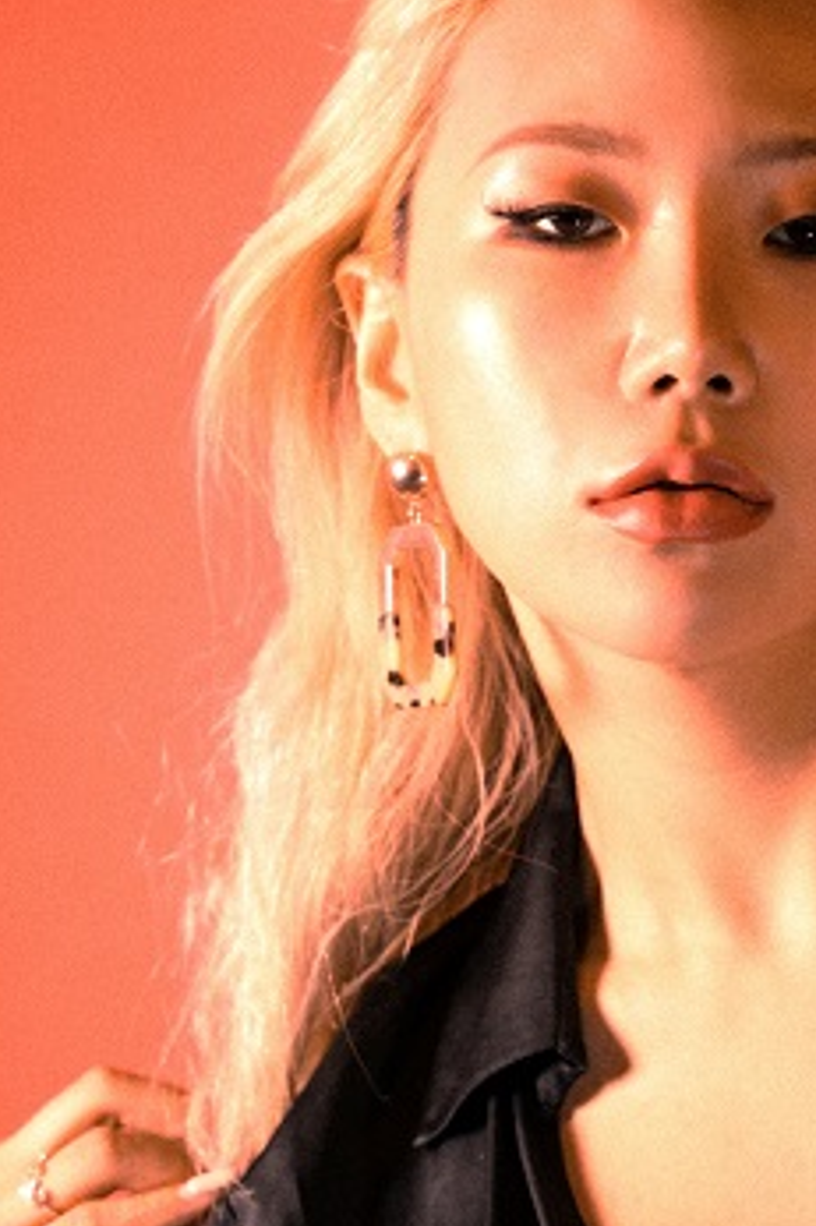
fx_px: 4594
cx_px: 742
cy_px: 495
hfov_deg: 10.1
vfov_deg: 15.2
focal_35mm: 135
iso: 1000
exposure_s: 1/200
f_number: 4
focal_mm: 67
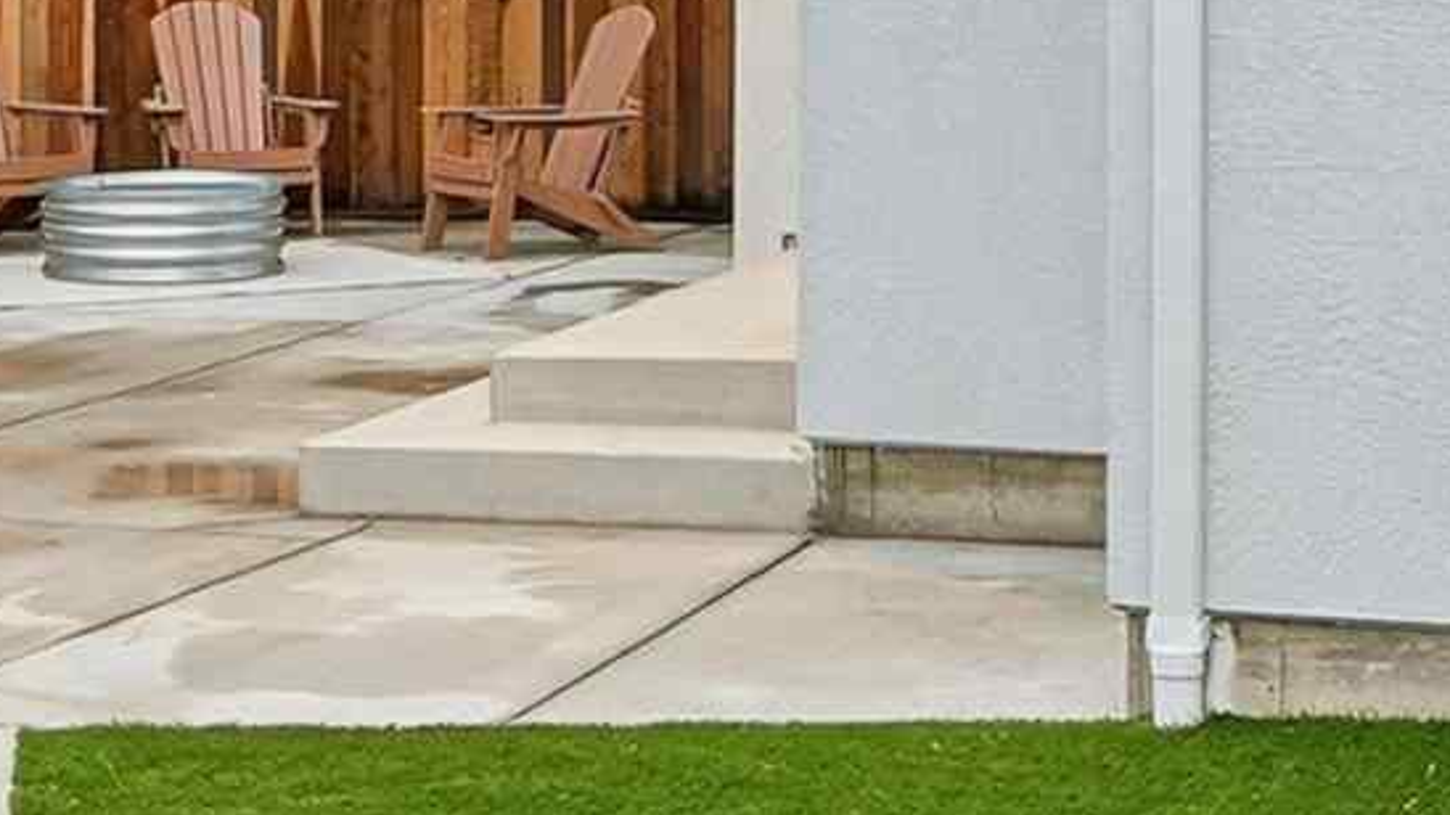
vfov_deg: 12.6
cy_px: -139
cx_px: 617
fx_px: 3613
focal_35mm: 94
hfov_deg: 22.7
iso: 250
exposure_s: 1/160
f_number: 8
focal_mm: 16
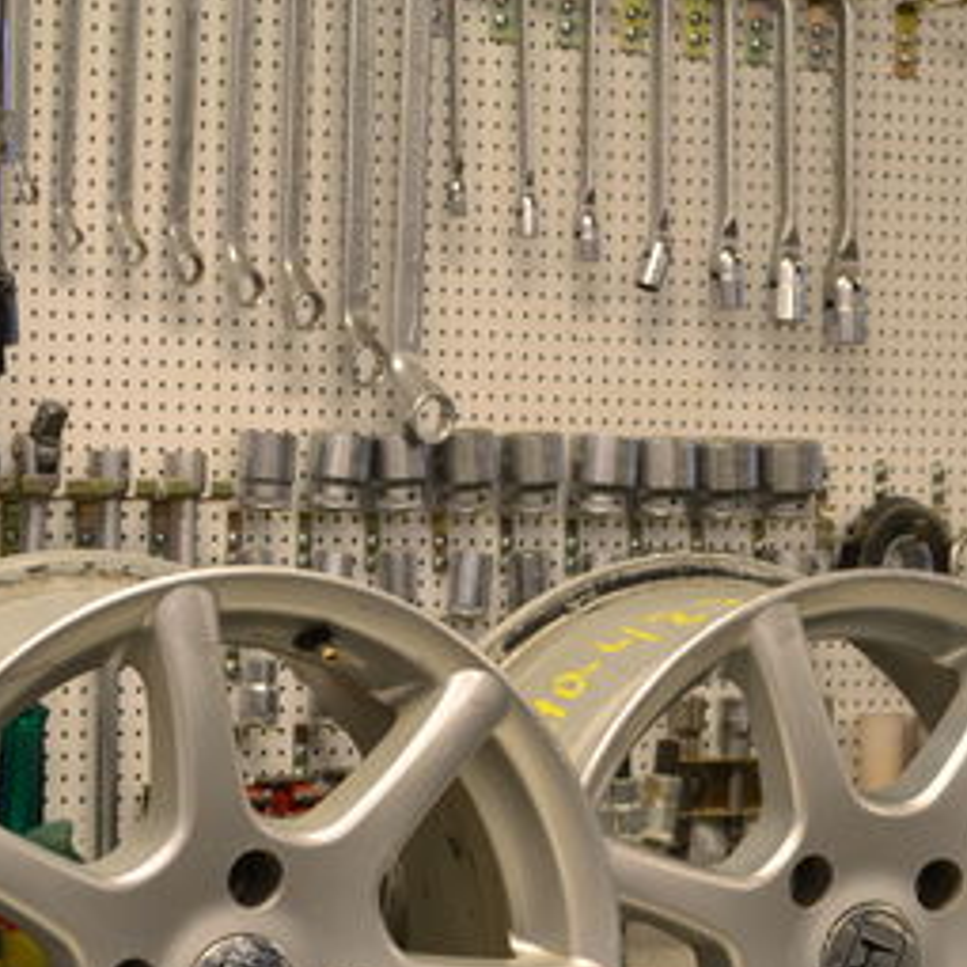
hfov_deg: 9.9
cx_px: 990
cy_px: 738
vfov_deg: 9.9
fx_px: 5565
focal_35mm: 176
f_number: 5.6
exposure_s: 1/4
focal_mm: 55
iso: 100
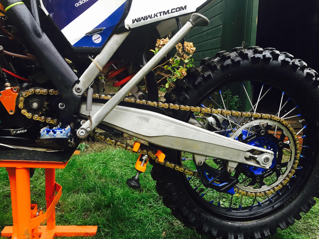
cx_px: 160
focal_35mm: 29
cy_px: 120
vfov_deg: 48.2
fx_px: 267
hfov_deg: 61.7
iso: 64
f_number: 2.2
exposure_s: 1/30
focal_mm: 4.15
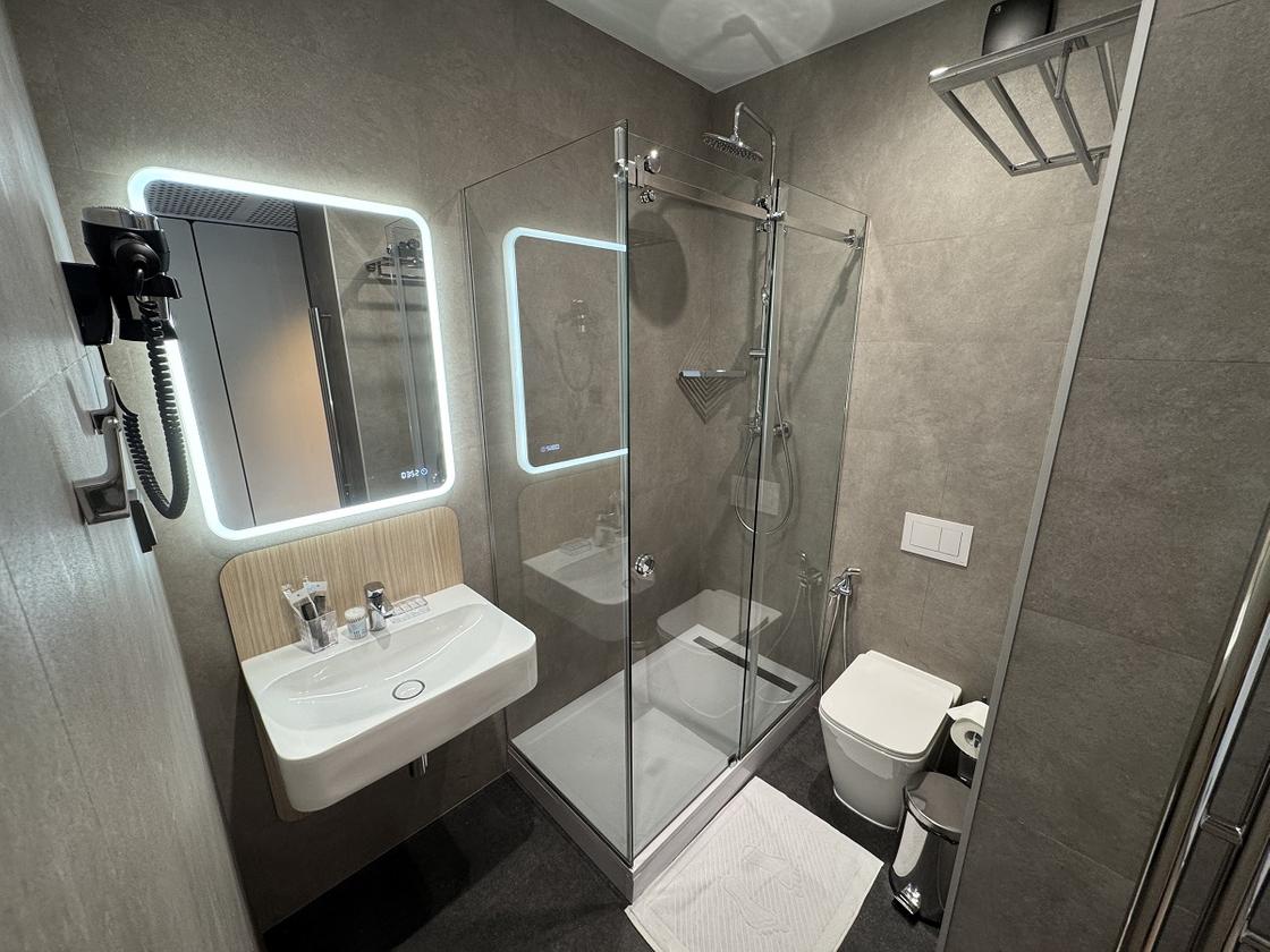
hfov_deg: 102.1
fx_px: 514
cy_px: 476
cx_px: 635
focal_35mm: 14
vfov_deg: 85.7
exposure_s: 1/50
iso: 200
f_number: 2.2
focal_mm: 2.22
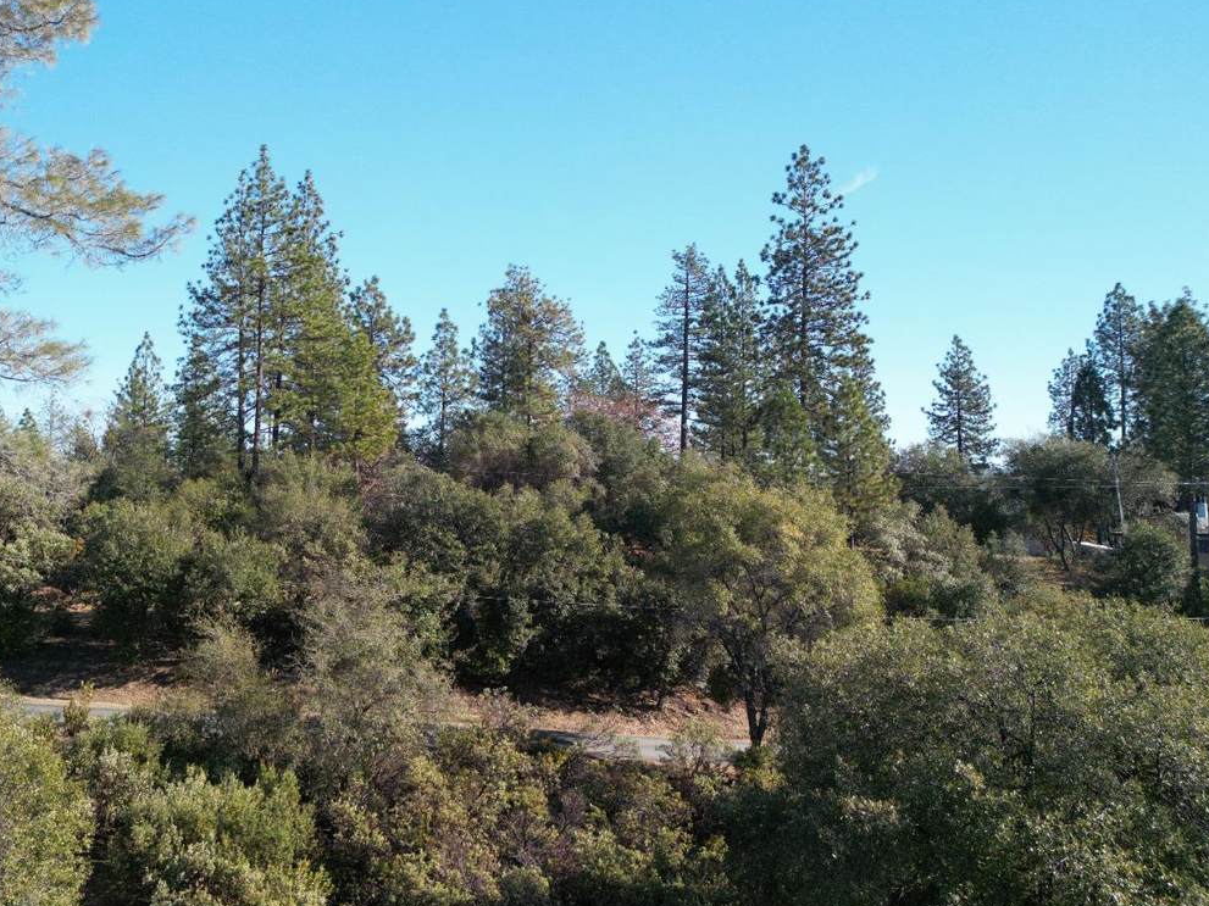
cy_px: 415
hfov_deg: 58.1
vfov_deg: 45.4
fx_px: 1083
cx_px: 518
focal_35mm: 31
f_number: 1.7
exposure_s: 1/800
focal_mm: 6.72
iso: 140
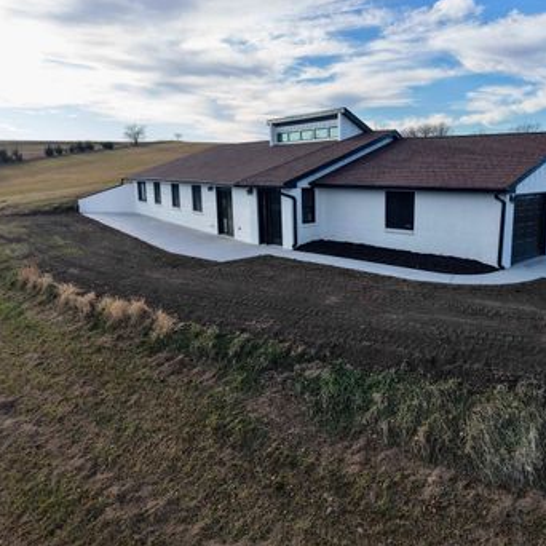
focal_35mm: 31
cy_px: 261
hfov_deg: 51.6
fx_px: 553
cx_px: 361
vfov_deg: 52.5
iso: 400
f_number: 1.8
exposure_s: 1/4000
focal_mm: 8.67
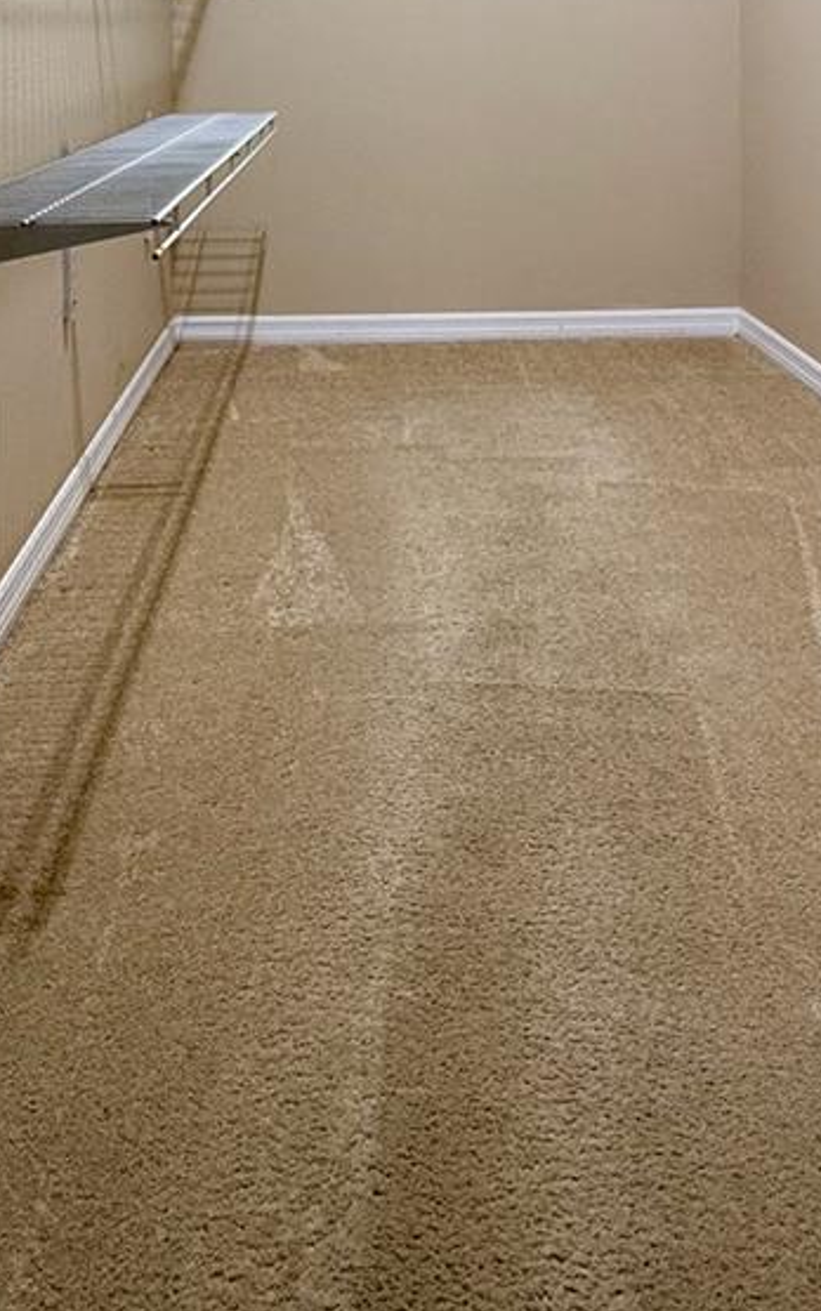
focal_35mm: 32
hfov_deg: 39.5
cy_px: 24
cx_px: 429
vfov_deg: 49.6
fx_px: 1144
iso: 200
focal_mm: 2.22
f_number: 2.2
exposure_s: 1/120
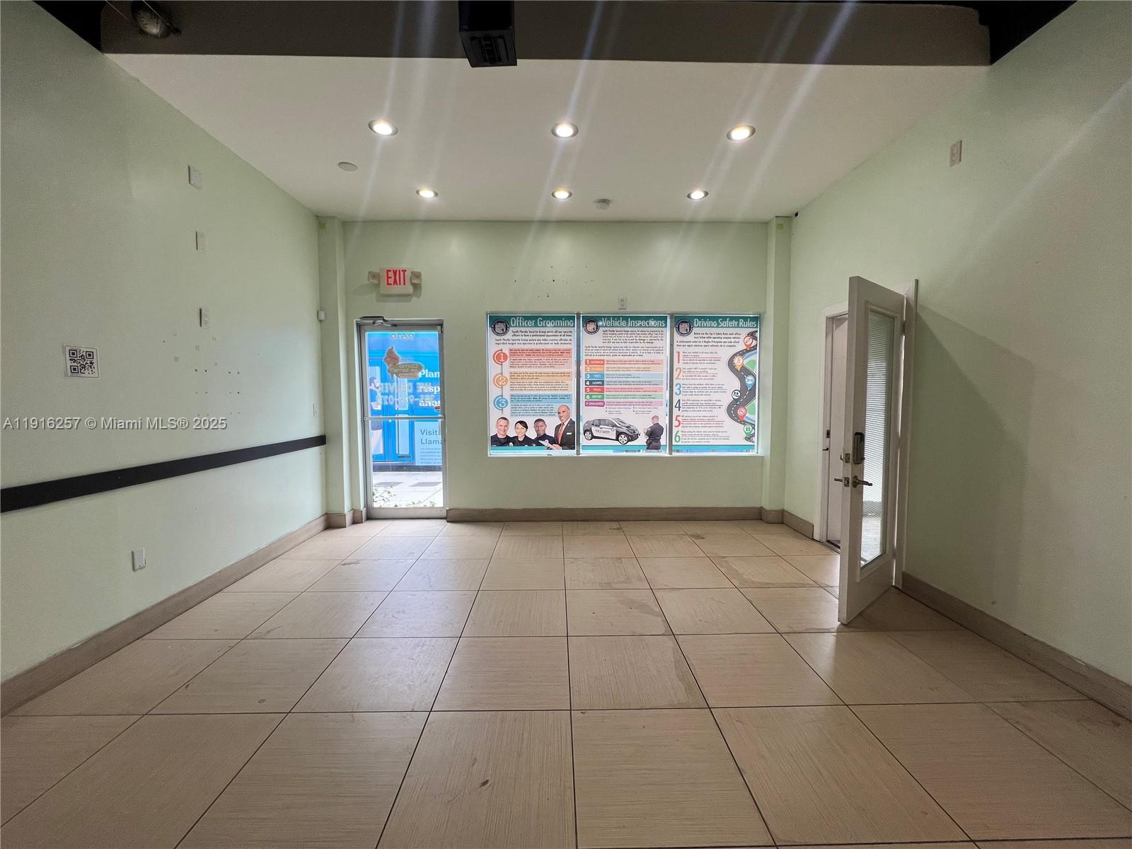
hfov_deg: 106.2
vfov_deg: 89.9
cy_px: 424
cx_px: 566
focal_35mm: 13
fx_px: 425
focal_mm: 1.57
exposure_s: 1/120
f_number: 1.8
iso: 80
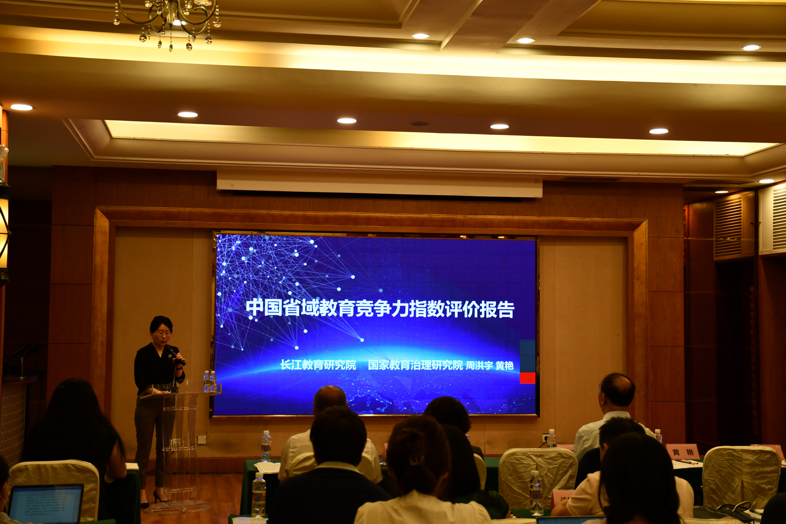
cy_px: 262
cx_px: 393
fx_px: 1113
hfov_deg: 38.9
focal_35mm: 51
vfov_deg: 26.5
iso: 800
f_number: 4.2
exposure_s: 1/200
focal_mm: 34
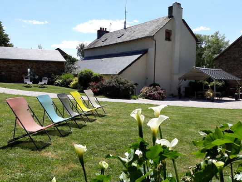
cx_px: 121
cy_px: 91
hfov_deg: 65.3
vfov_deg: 51.4
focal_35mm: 27
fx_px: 189
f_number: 1.9
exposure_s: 1/1104
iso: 40
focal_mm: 3.6
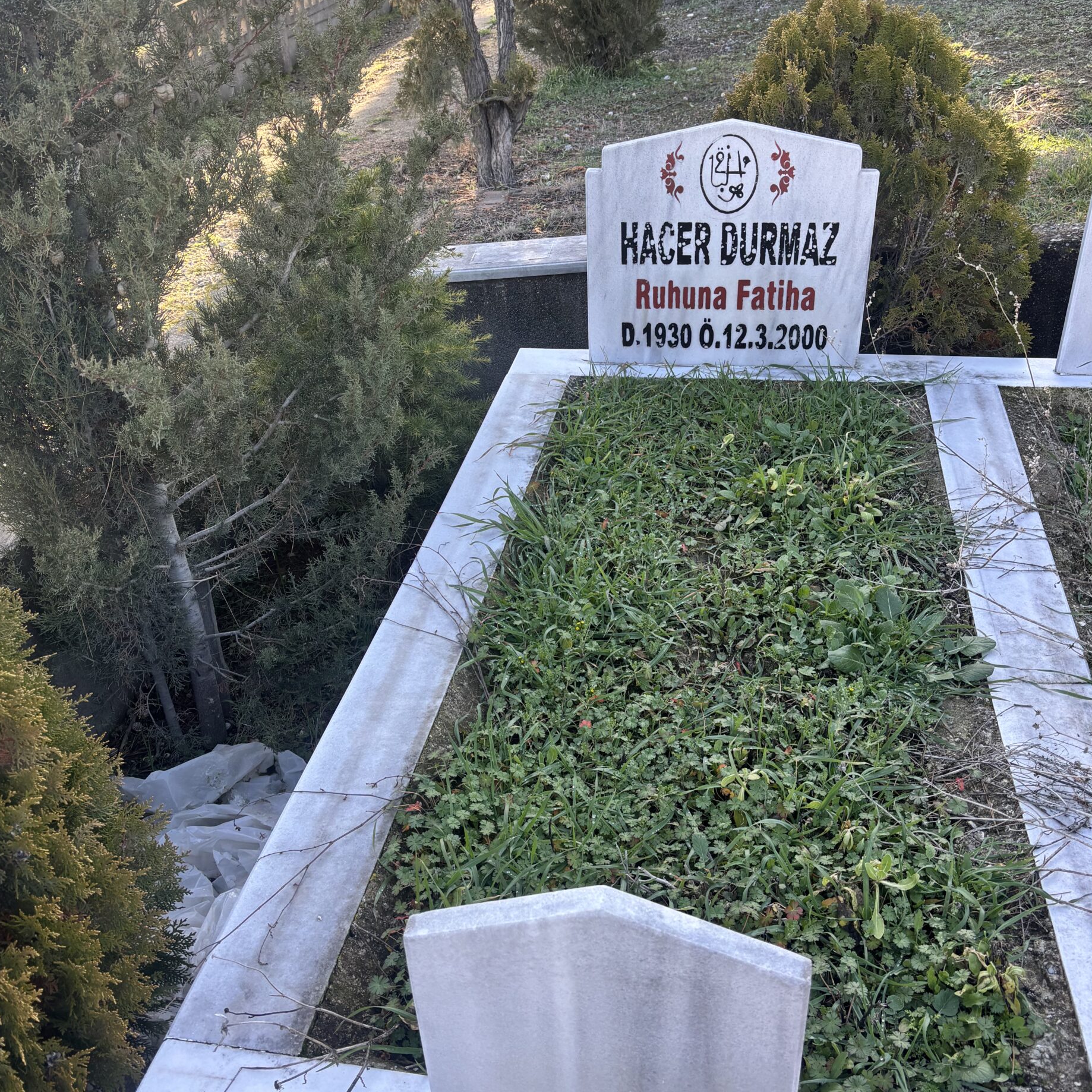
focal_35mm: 32
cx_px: 537
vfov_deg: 51.1
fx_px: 1142
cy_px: 550
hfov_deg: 51.1
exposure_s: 1/202
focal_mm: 5.96
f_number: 1.6
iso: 40
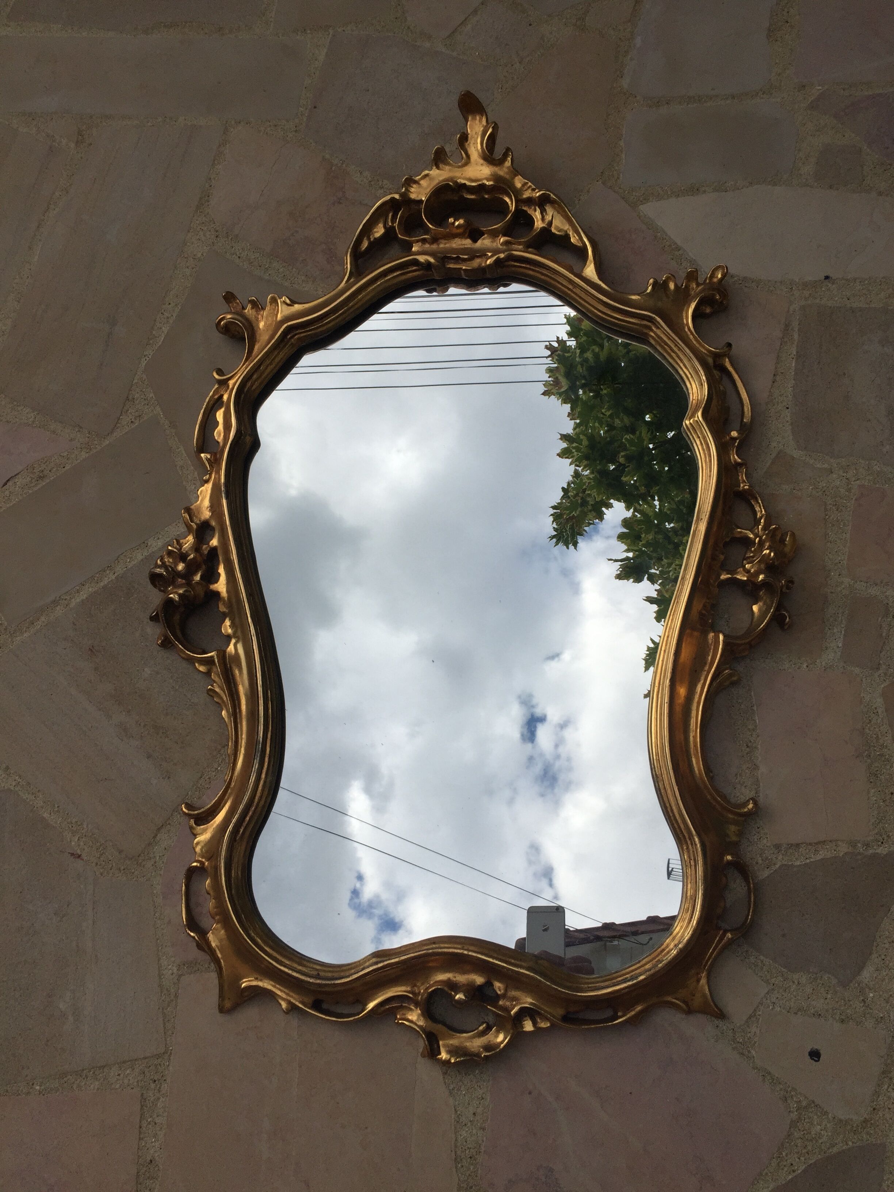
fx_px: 999
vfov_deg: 61.7
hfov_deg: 48.2
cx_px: 447
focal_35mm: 29
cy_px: 596
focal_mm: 4.15
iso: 32
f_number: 2.2
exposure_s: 1/2825
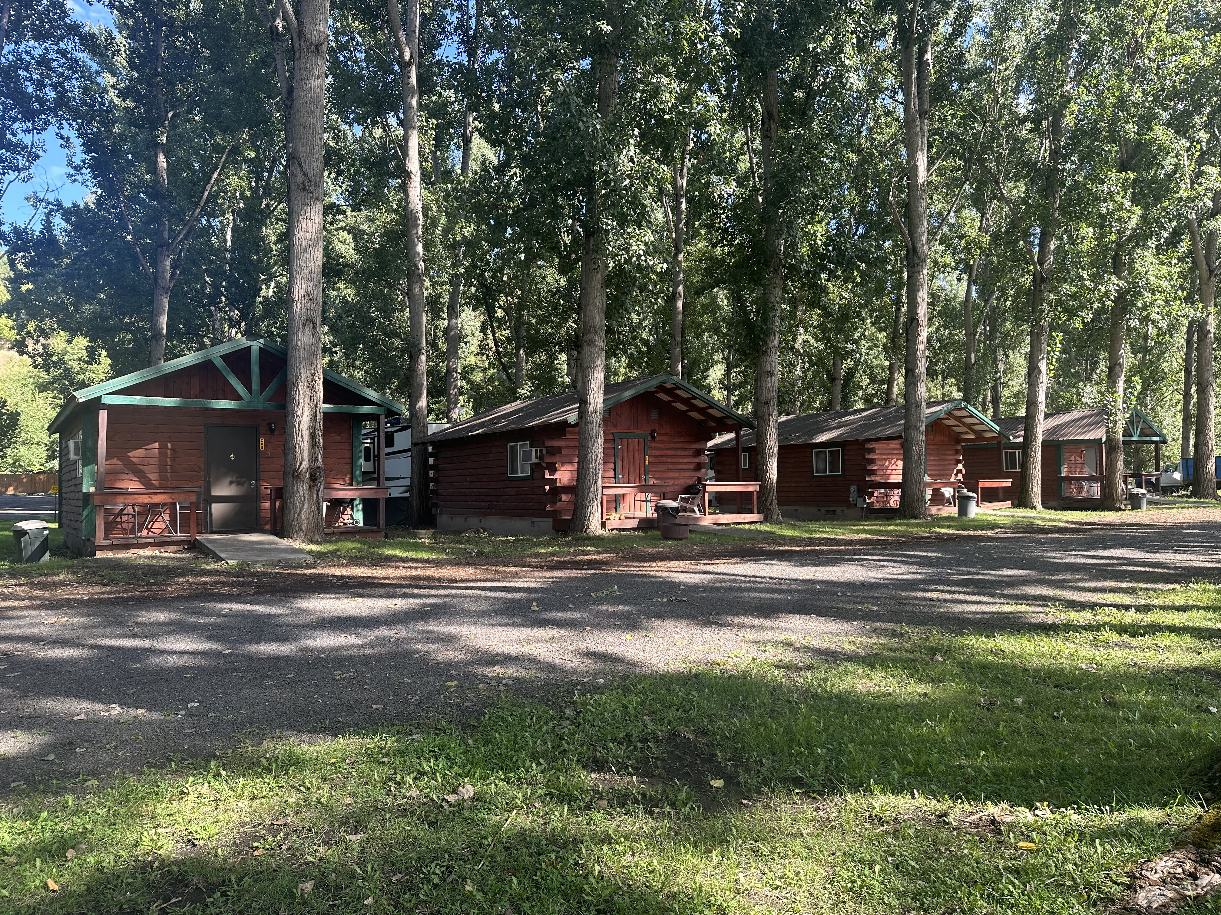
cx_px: 610
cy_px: 458
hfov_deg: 71.6
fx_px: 847
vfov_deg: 56.8
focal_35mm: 24
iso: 80
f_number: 1.78
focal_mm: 6.86
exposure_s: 1/412
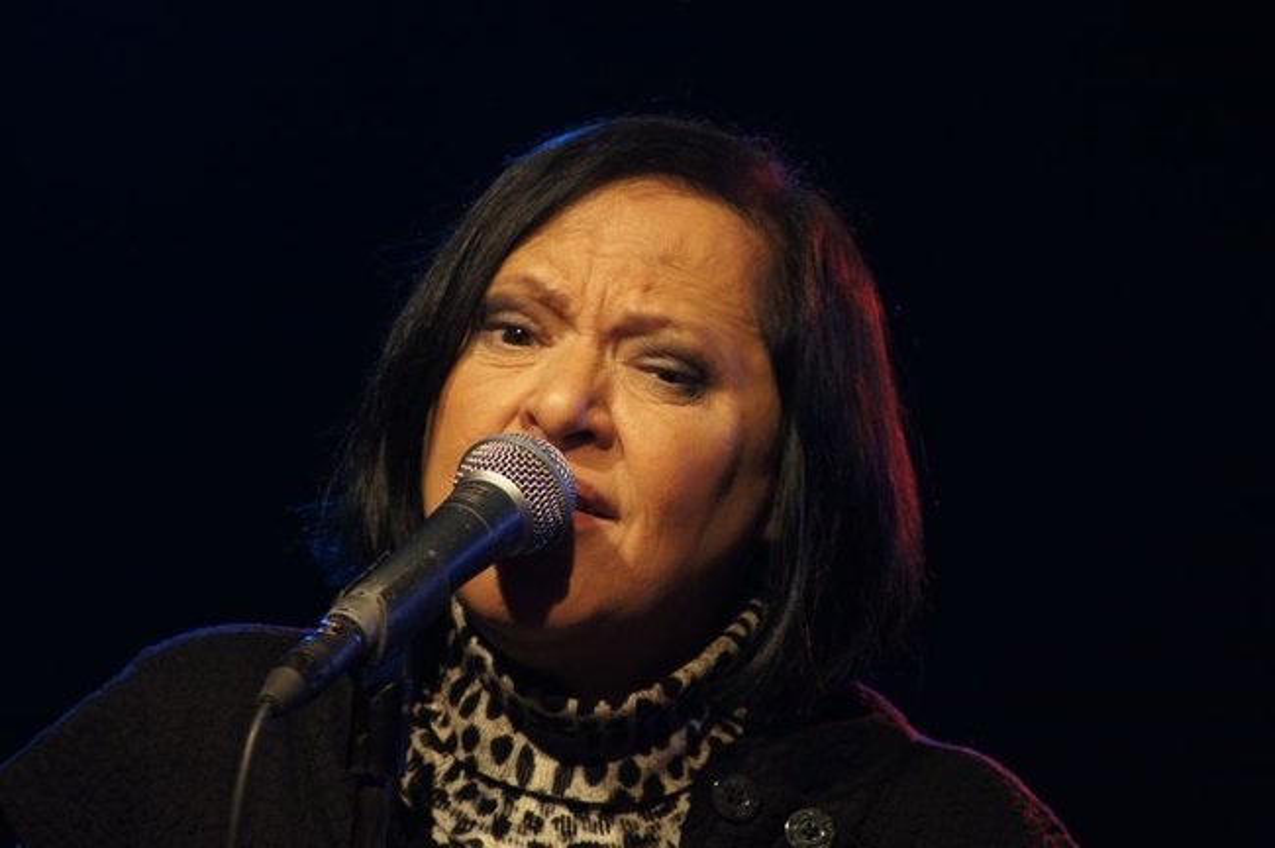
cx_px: 638
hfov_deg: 4.6
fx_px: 15921
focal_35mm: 450
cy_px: 424
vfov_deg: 3.0
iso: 1600
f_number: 5.6
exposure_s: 1/100
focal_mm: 300
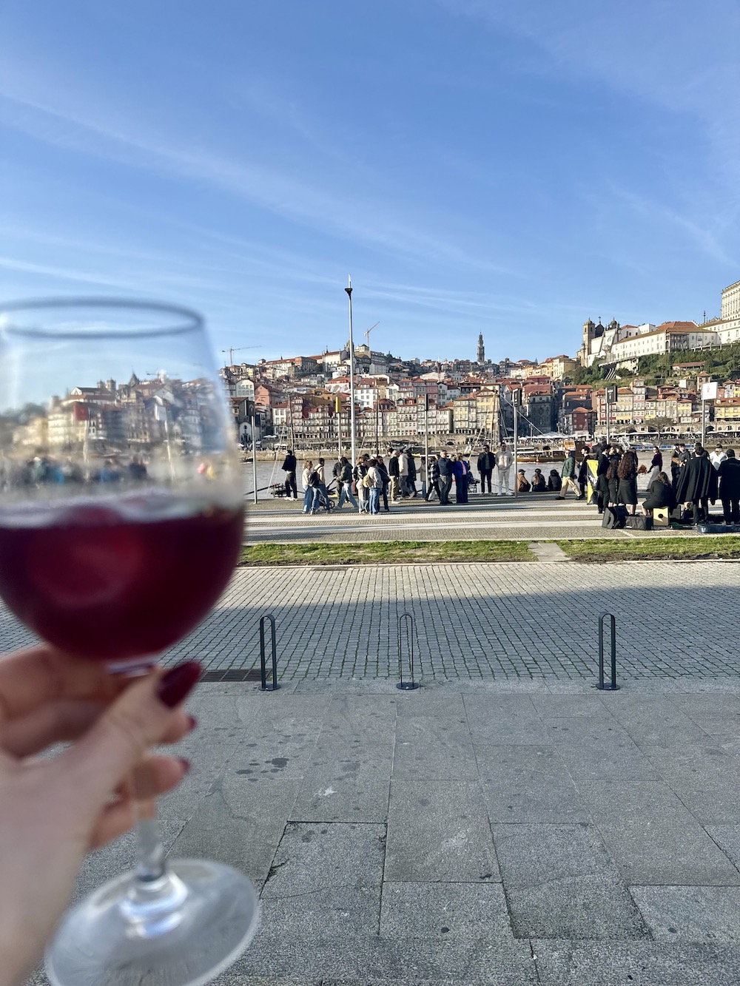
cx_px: 370
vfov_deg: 71.6
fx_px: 684
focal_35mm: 24
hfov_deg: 56.8
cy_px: 493
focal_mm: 6.76
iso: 80
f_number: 1.78
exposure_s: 1/3145
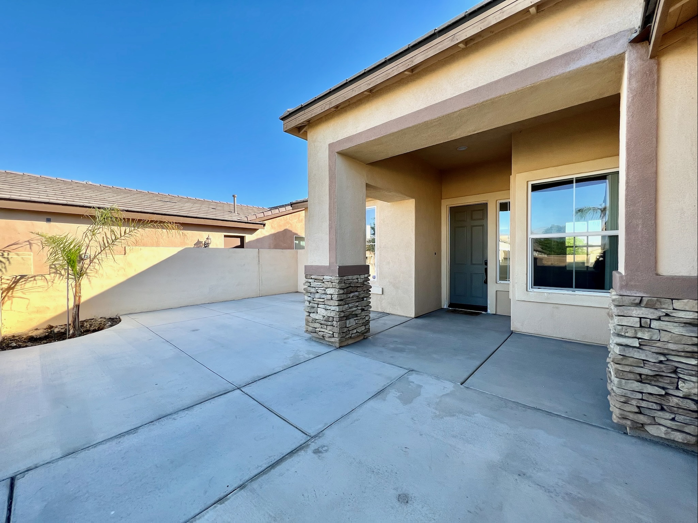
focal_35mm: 13
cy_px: 262
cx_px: 349
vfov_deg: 89.9
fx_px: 262
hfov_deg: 106.2
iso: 32
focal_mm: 1.57
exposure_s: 1/469
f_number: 1.8
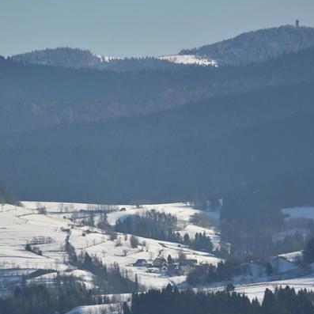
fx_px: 5275
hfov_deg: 3.4
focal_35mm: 514
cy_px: 164
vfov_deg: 3.4
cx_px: 120
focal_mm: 200
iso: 640
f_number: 8
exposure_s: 1/1000
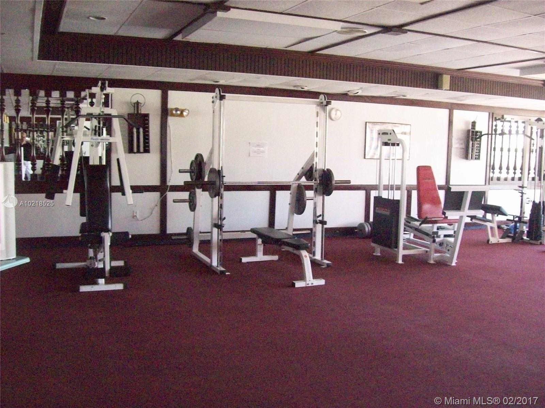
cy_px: 204
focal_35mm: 36
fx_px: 566
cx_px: 272
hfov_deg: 51.4
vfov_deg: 39.6
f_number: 2.7
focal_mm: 6
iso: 800
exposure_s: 1/128
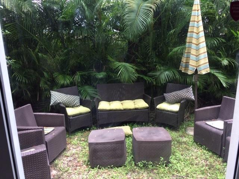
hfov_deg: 61.7
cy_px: 90
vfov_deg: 48.2
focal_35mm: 29
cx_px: 120
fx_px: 200
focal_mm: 4.15
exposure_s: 1/120
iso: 64
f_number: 2.2
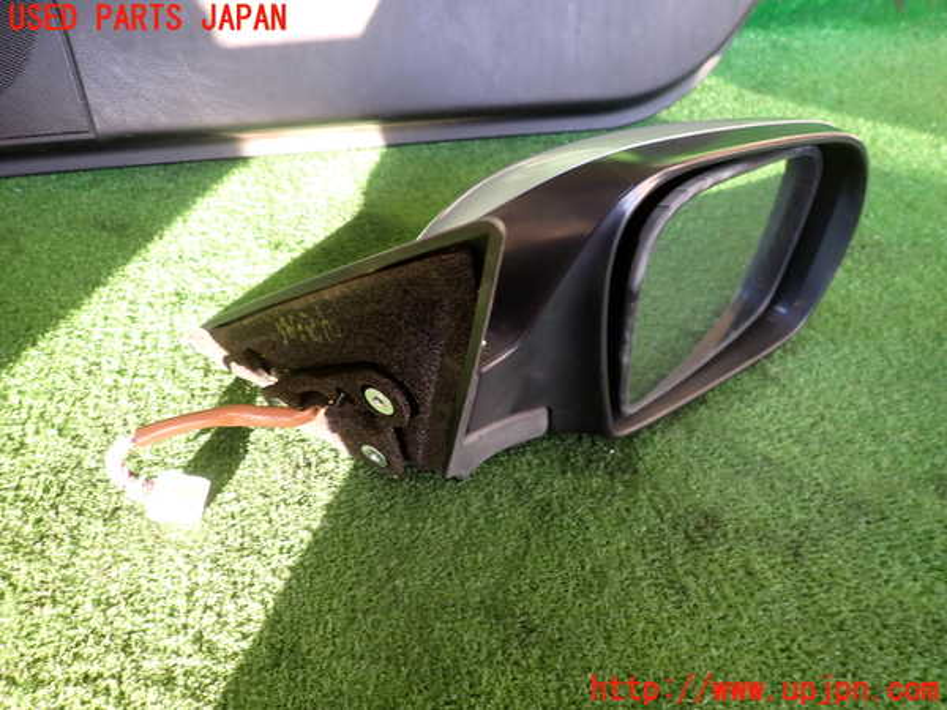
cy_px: 355
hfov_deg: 69.4
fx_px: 684
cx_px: 474
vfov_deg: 54.9
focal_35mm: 25
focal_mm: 4.5
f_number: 2
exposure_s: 1/60
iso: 125
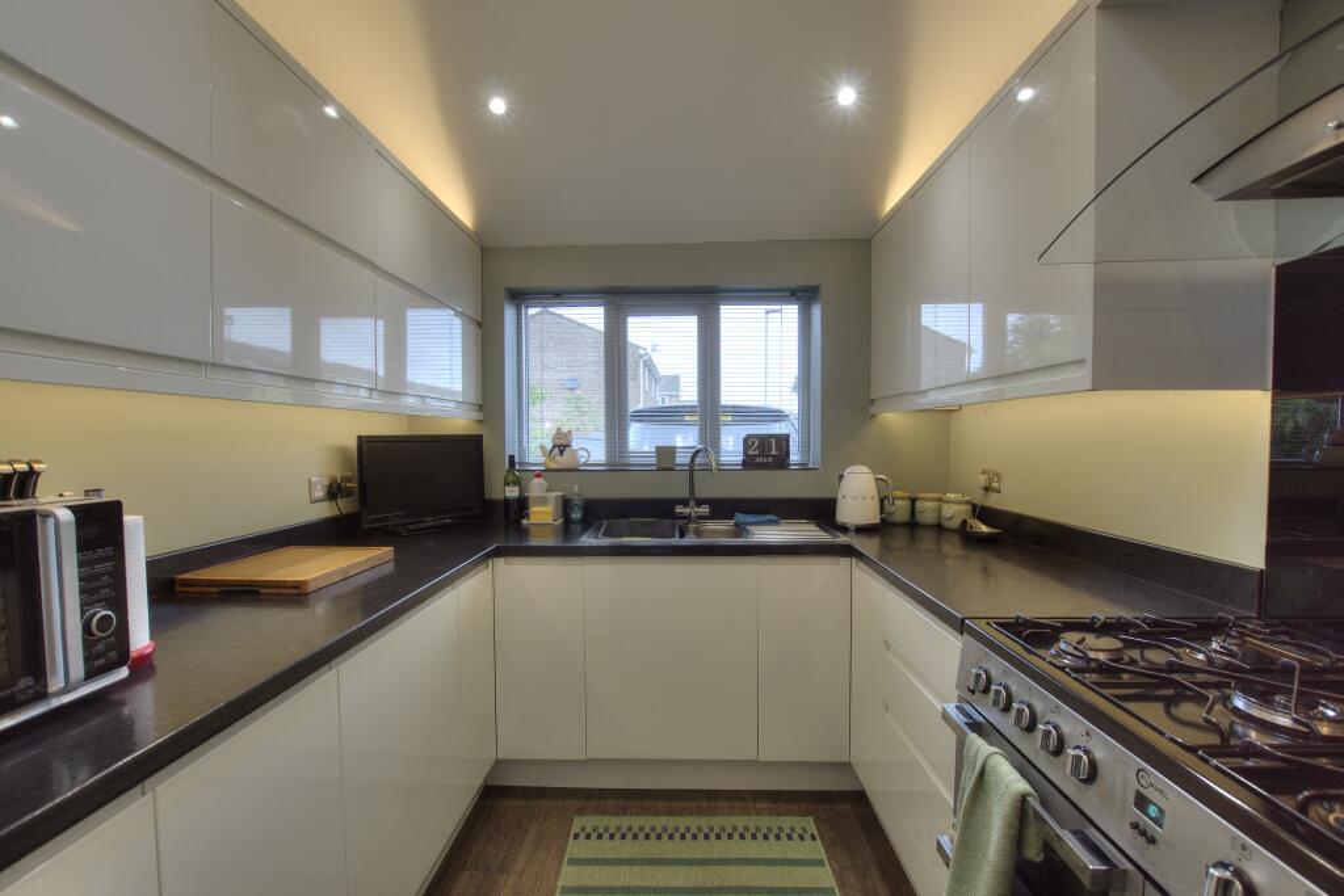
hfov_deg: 100.4
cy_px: 448
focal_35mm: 15
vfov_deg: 77.3
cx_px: 672
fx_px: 560
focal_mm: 10
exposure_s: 1/25
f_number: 8
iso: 400
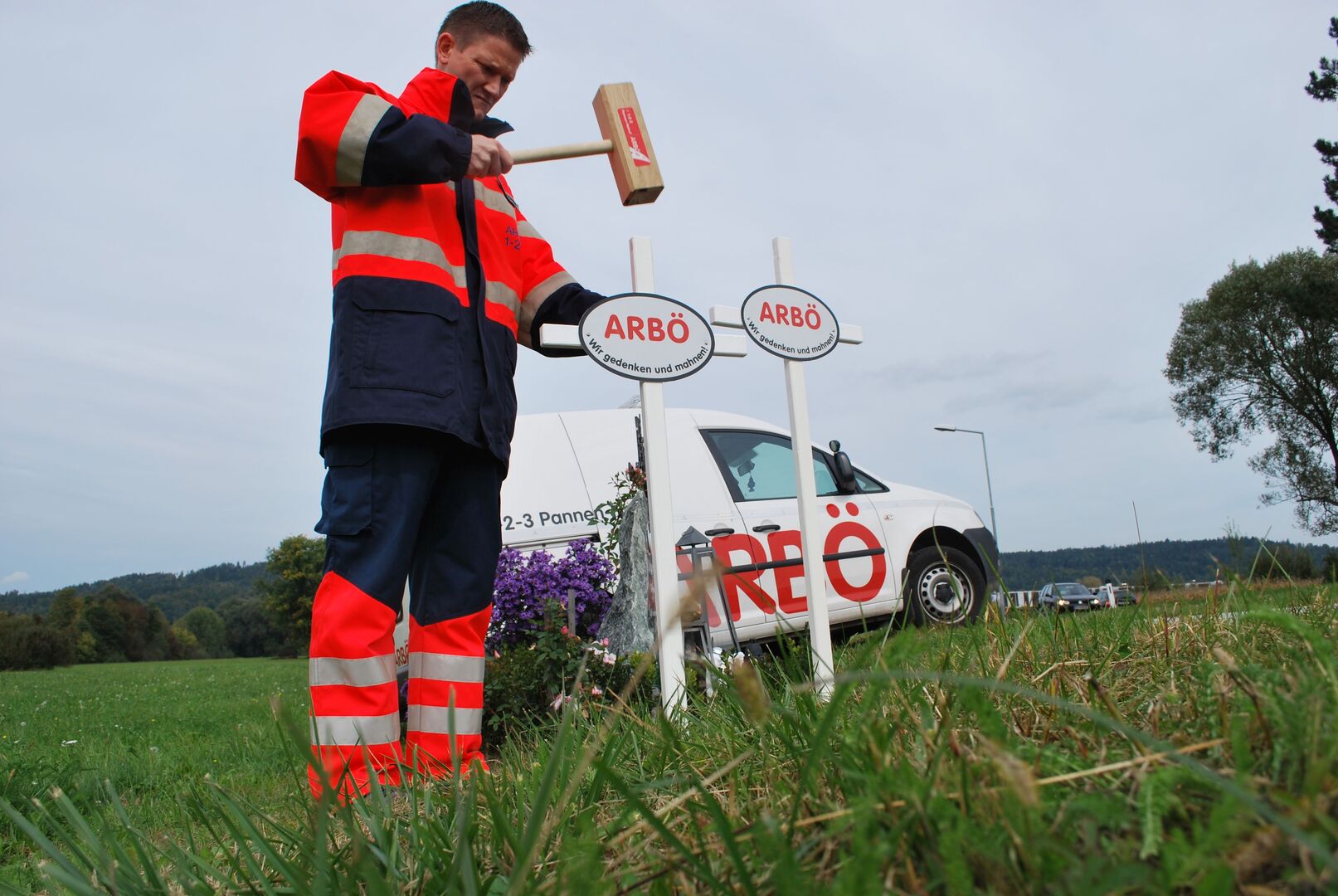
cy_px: 448
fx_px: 1005
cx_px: 669
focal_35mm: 27
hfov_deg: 67.3
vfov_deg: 48.1
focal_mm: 18
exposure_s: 1/320
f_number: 9
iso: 100
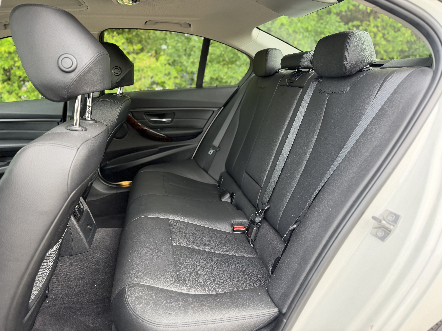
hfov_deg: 71.6
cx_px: 221
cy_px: 166
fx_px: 306
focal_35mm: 24
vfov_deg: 56.8
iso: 200
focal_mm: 6.76
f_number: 1.78
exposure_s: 1/105
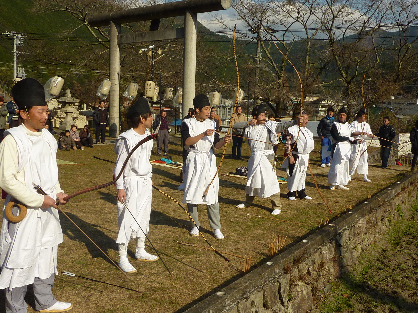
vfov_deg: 39.7
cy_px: 156
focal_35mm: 36
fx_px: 435
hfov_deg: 51.4
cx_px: 209
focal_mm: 4.1
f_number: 5.6
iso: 80
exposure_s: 1/500
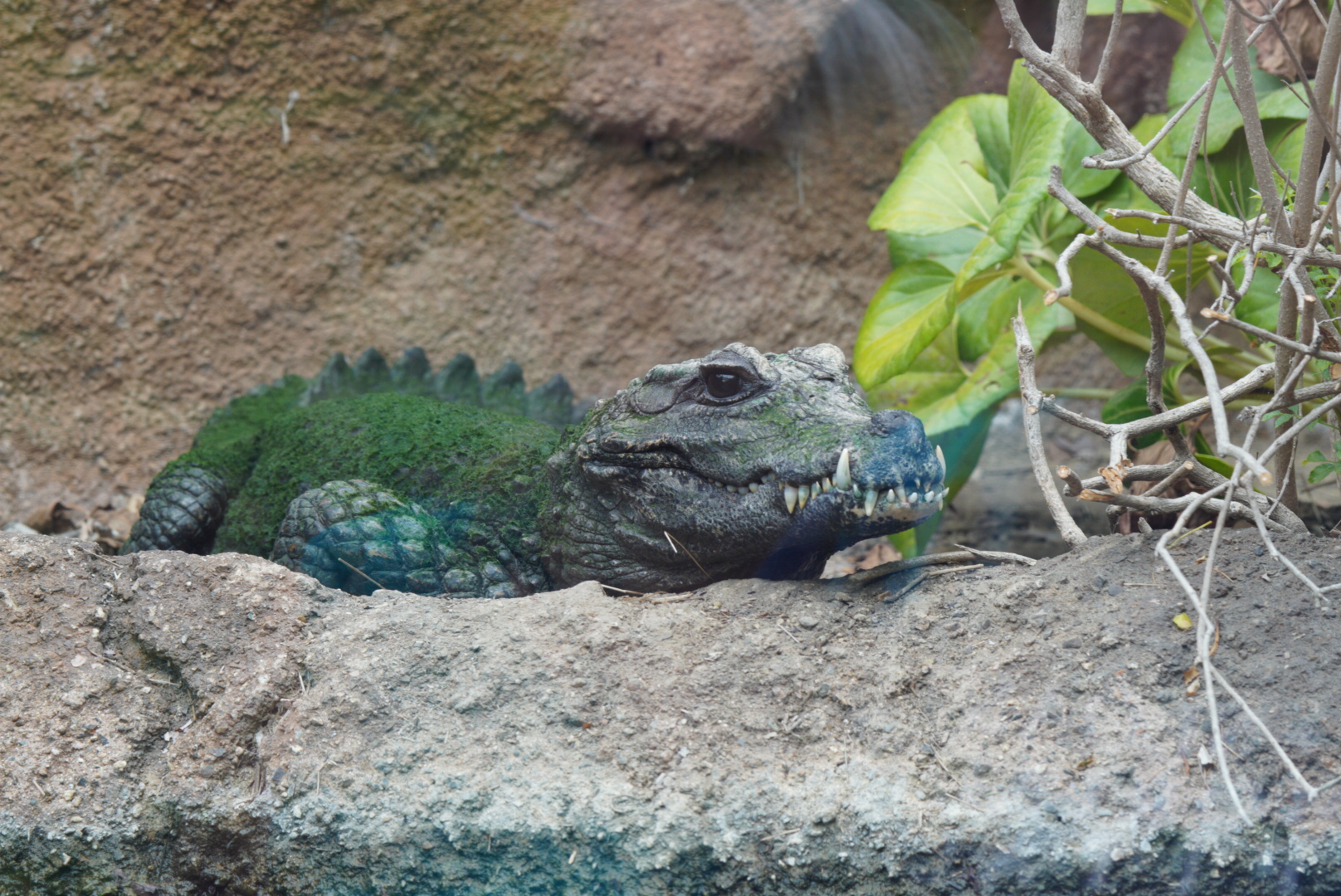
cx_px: 670
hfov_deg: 15.2
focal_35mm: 135
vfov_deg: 10.2
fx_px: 5032
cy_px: 448
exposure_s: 1/60
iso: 320
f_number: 6.3
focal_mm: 90
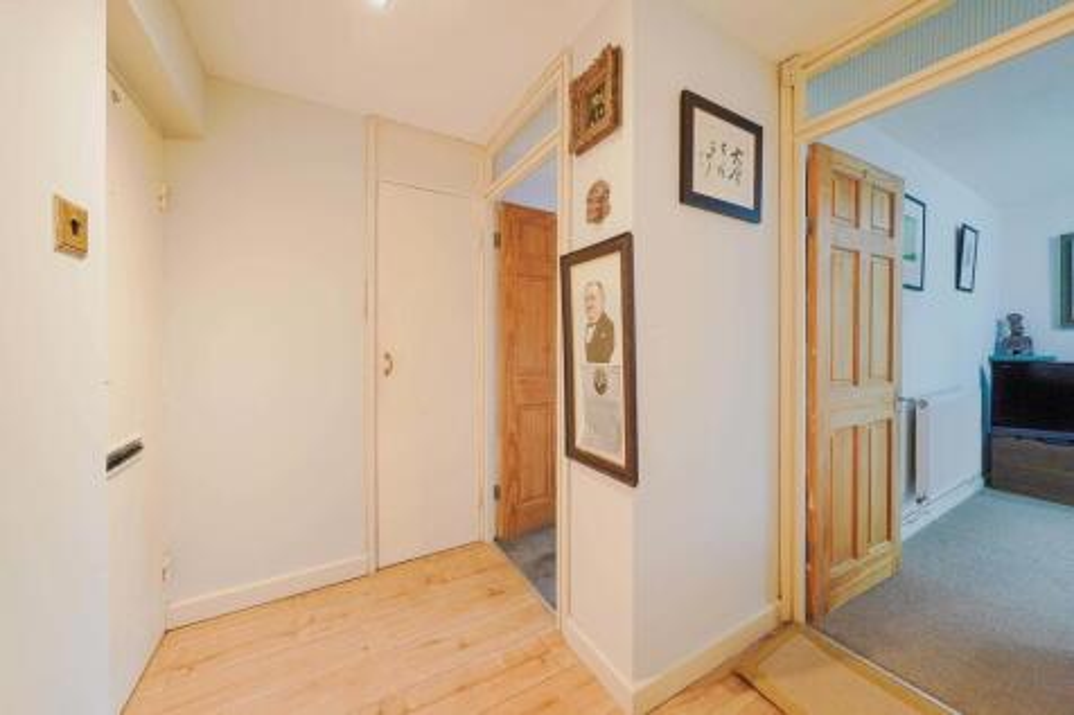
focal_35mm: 12
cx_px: 537
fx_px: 358
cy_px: 358
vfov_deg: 90.0
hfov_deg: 112.6
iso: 500
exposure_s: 1/30
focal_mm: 12
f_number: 4
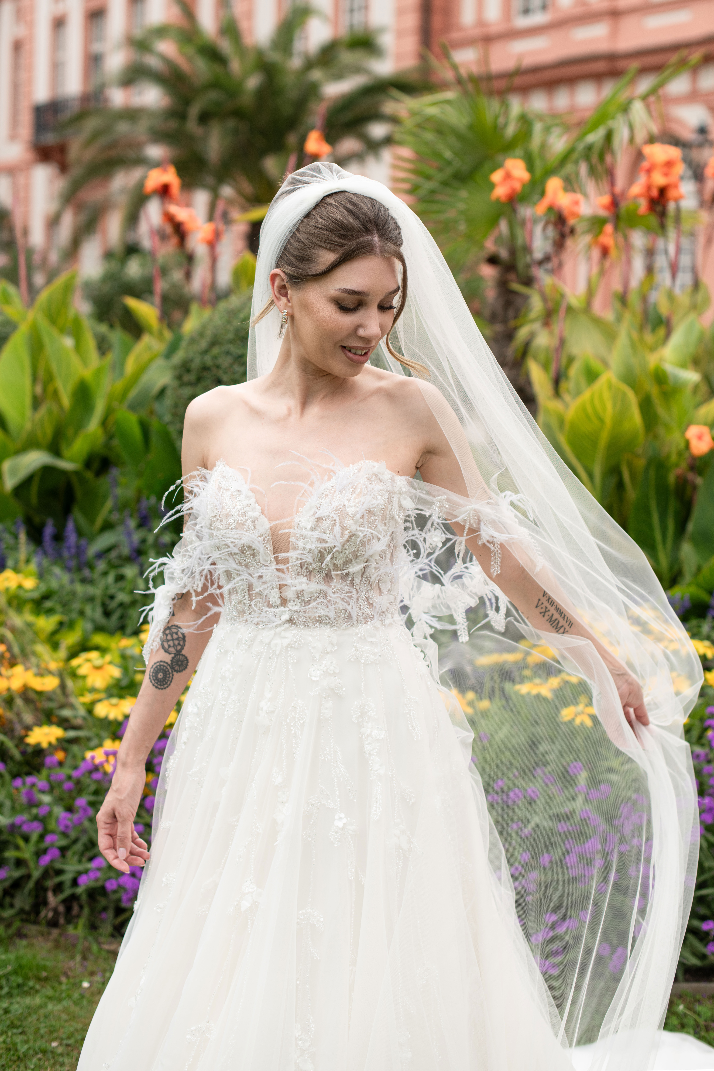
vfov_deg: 39.6
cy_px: 536
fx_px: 1487
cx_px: 357
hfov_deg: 27.0
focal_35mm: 50
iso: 160
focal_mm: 50
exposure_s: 1/1000
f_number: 2.8
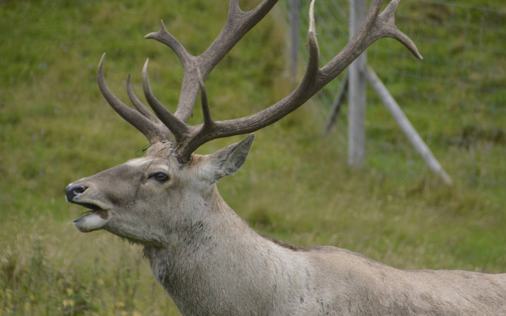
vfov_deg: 4.0
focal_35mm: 325
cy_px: 145
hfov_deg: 6.5
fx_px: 4477
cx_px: 242
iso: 500
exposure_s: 1/500
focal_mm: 185
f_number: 6.3
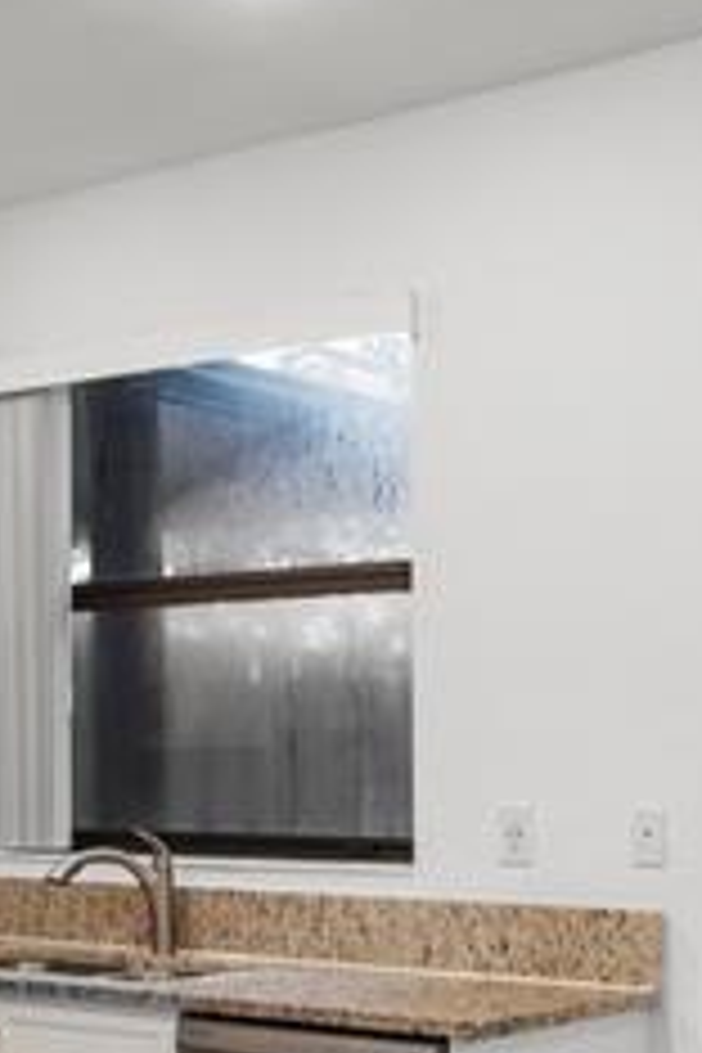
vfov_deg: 28.5
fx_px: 2047
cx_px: 230
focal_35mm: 70
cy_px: 752
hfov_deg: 19.4
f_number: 9
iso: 250
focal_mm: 16
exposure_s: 1.3
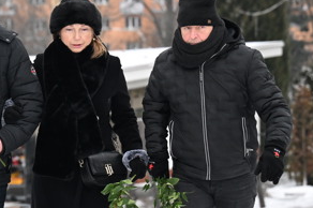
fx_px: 2466
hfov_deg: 7.2
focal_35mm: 284
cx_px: -9
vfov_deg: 4.8
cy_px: 154
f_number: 5
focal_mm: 120
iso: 2000
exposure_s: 1/320
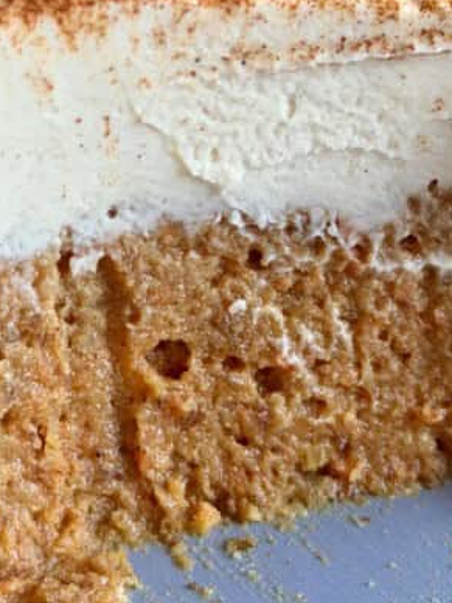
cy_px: 144
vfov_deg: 16.3
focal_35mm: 120
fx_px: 2089
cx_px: 189
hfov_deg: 12.3
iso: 100
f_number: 1.8
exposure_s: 1/72
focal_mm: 6.8
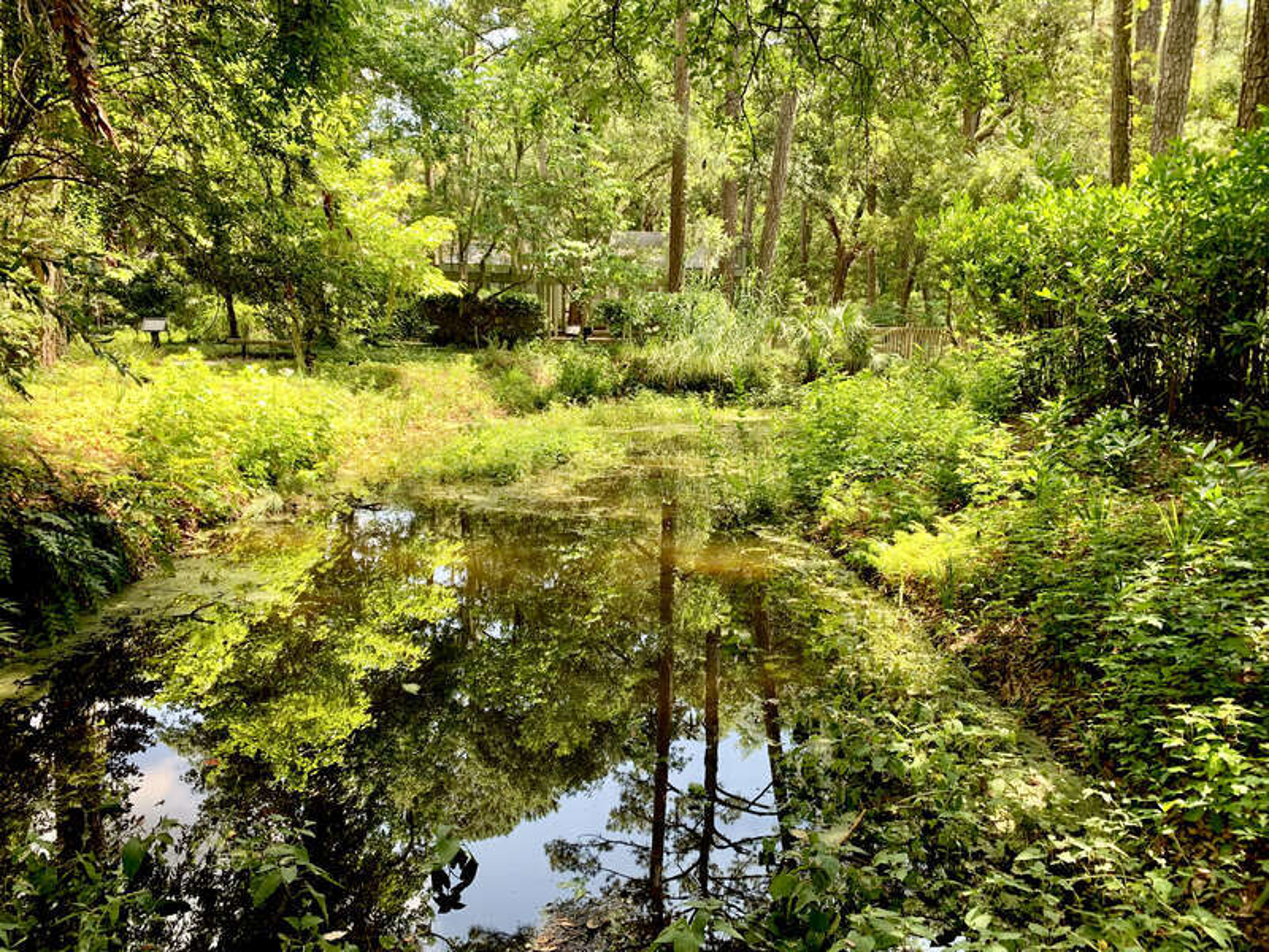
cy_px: 476
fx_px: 953
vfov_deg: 53.1
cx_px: 634
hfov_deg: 67.3
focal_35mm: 26
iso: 25
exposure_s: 1/122
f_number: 1.8
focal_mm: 4.25
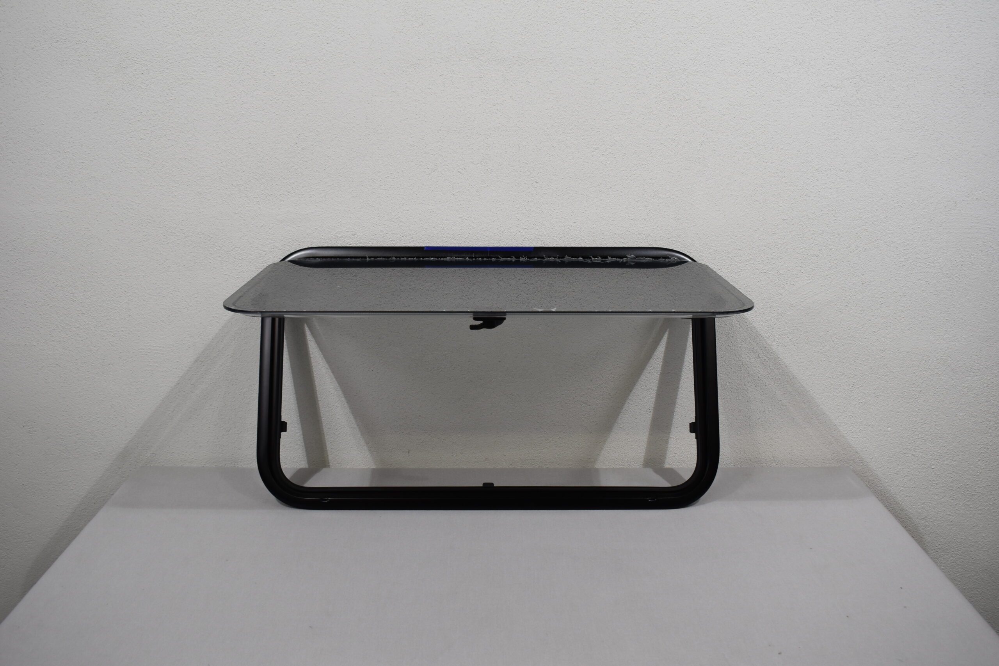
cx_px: 500
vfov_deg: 40.0
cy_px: 333
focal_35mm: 33
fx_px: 916
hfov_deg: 57.2
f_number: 5.6
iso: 400
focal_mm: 22
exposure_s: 1/125
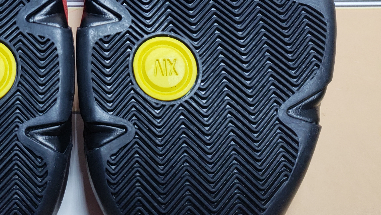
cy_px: -26
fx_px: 606
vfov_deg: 19.2
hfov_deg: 33.9
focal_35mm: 60
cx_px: 79
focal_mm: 4.3
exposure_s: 1/403
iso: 50
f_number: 1.5
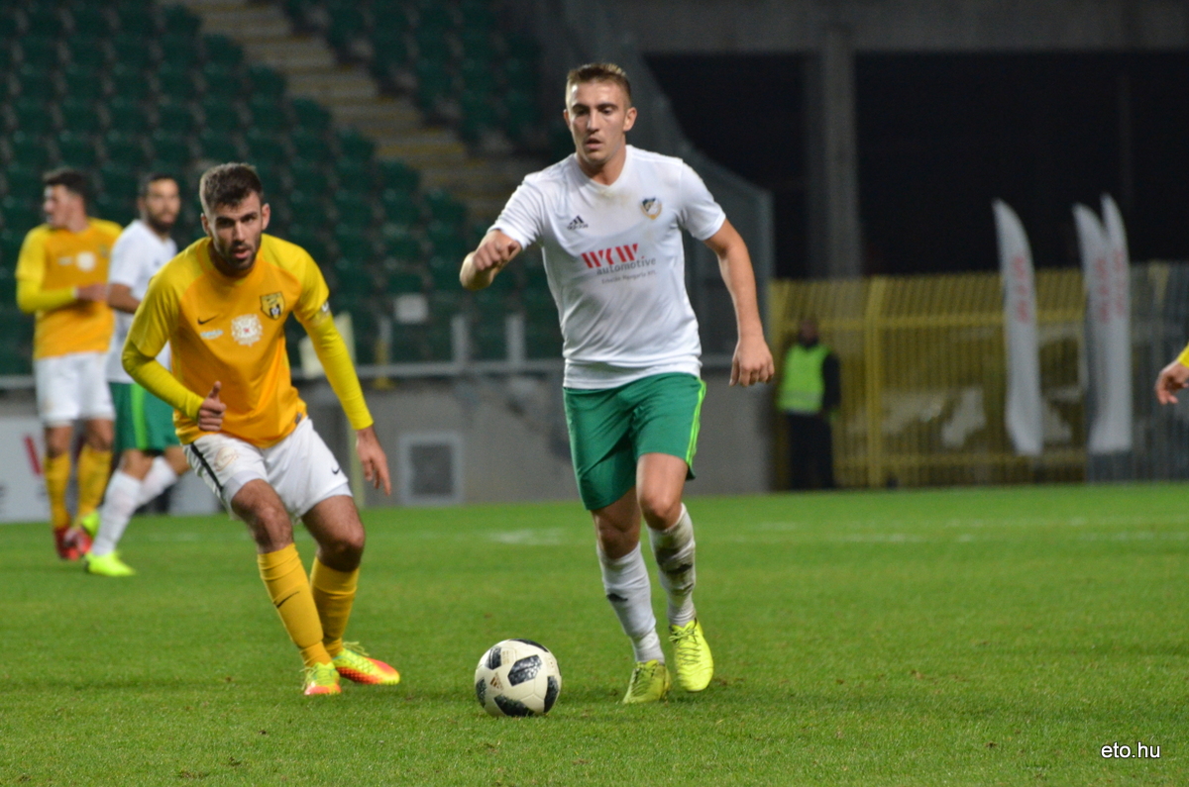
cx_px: 594
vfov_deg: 4.3
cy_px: 394
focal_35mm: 315
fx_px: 10383
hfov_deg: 6.6
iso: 2000
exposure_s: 1/320
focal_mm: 210
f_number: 5.3
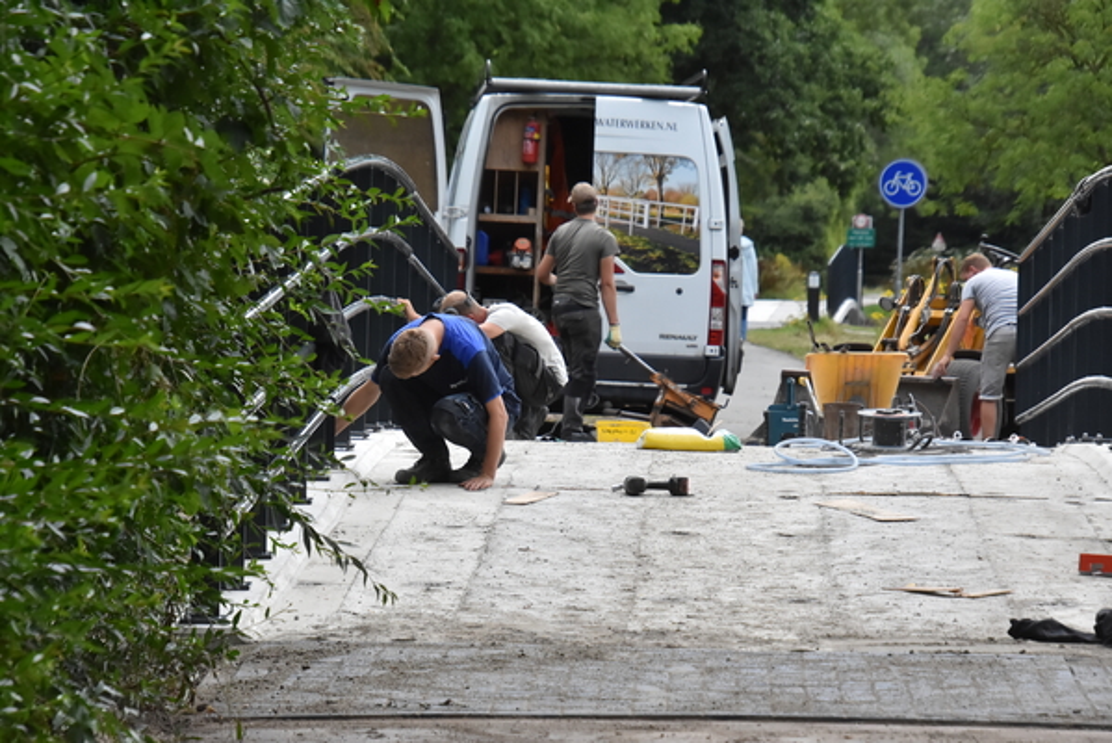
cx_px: 556
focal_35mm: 218
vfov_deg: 6.3
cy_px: 372
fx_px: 6721
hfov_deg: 9.5
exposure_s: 1/4000
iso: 1600
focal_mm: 145
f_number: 7.1
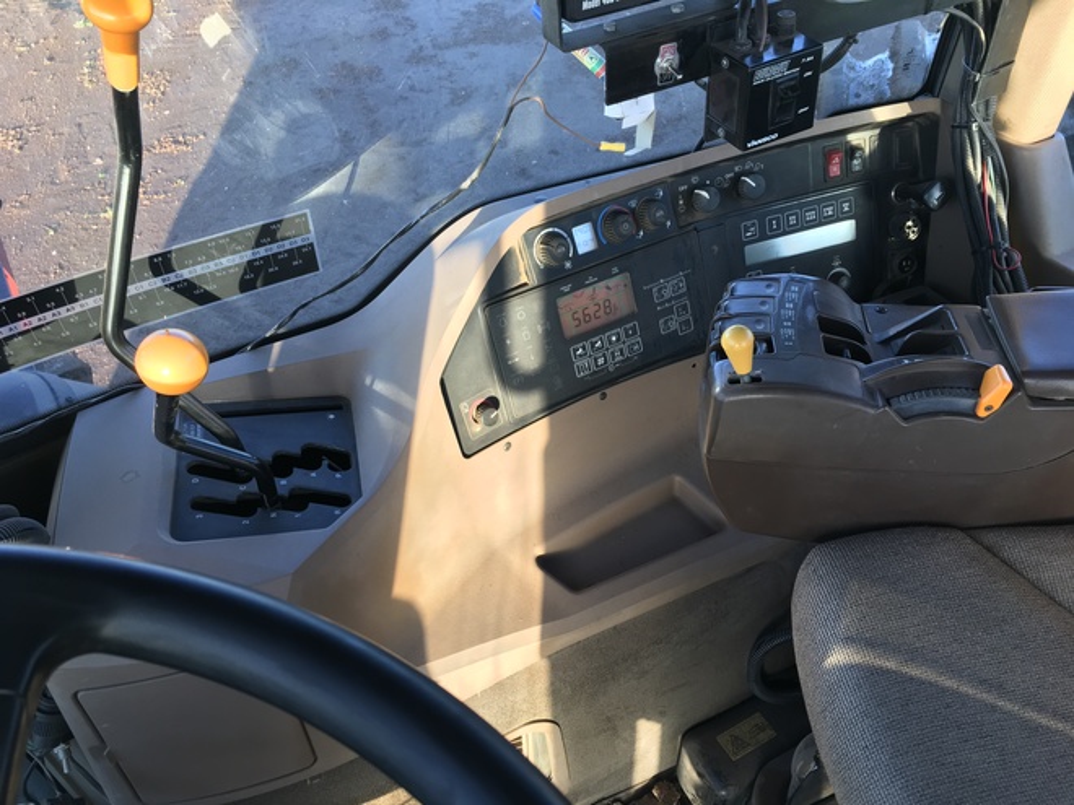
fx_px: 900
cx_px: 537
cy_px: 402
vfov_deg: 48.2
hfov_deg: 61.7
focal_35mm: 29
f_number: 2.2
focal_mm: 4.15
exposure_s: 1/100
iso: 40
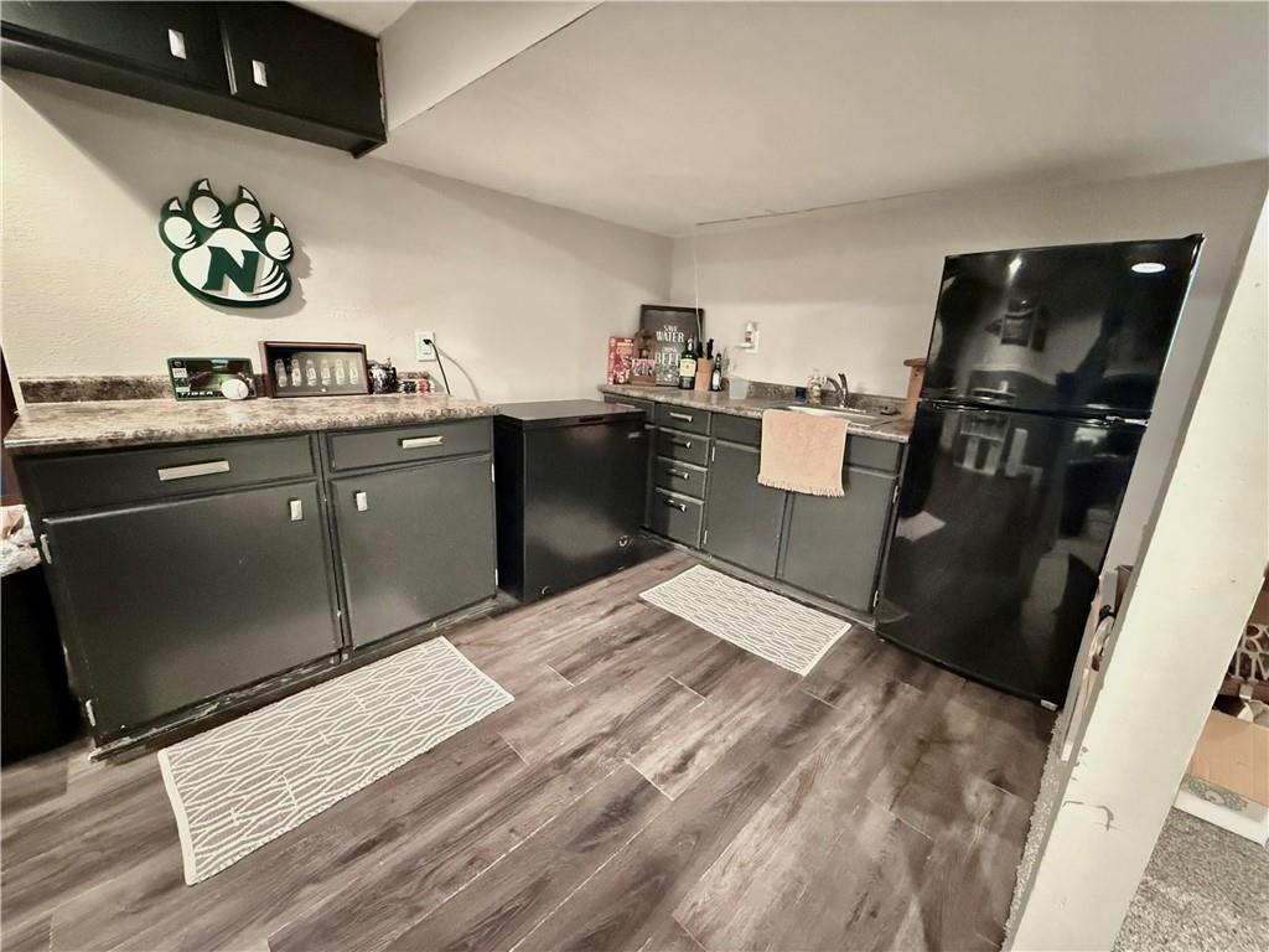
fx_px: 513
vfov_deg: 85.7
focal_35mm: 14
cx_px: 634
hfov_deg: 102.1
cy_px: 476
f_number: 2.2
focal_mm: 2.22
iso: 2500
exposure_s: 1/17
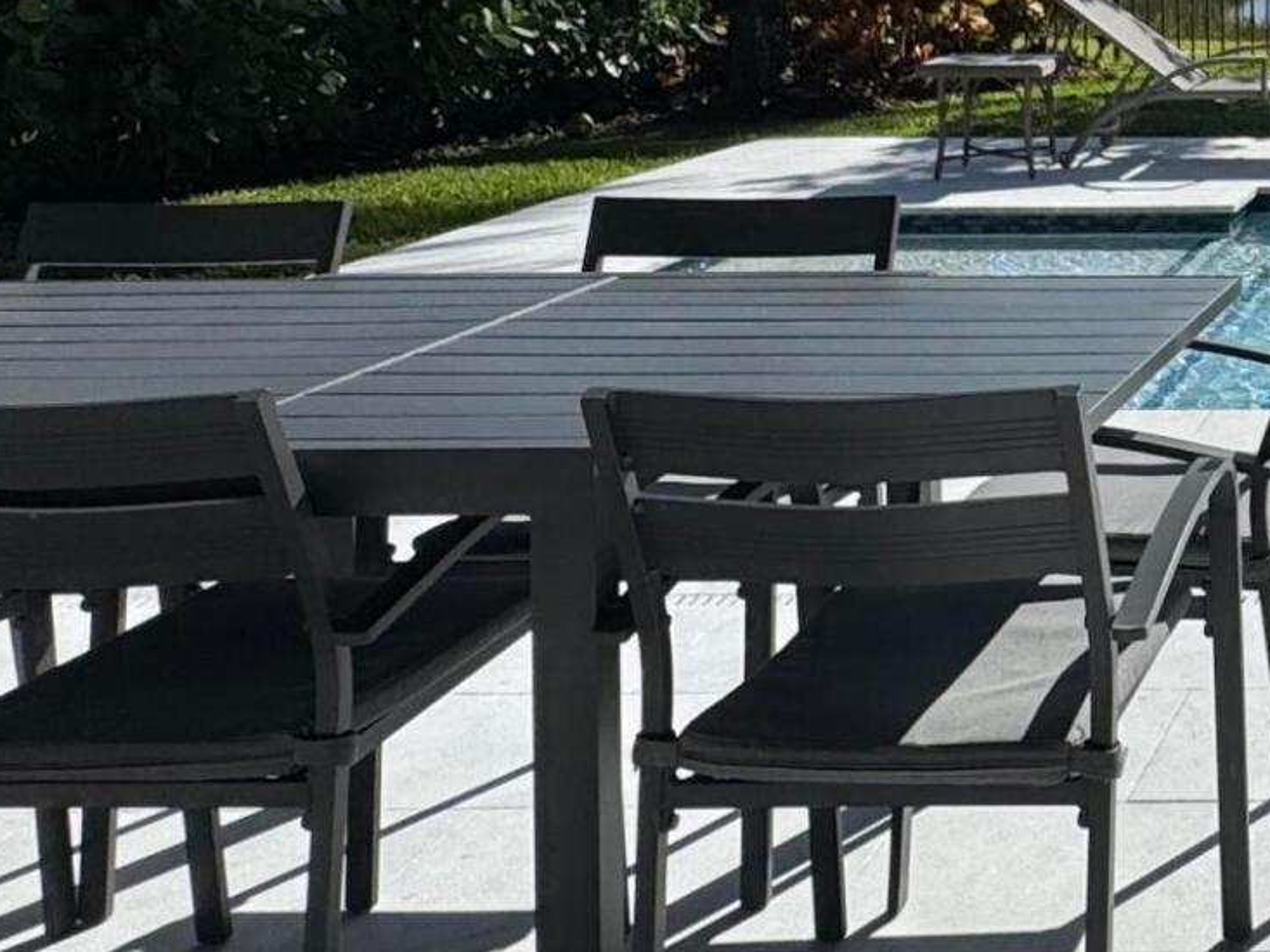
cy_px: -57
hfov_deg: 28.4
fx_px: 2018
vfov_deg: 25.0
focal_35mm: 55
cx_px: 1668
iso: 40
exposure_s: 1/4132
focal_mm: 2.22
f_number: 2.2
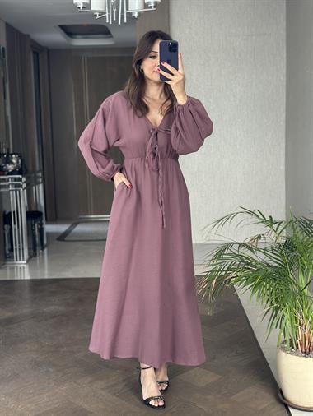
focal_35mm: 48
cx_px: 156
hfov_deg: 30.3
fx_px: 578
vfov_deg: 39.6
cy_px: 208
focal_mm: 6.86
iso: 160
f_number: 1.78
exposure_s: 1/60
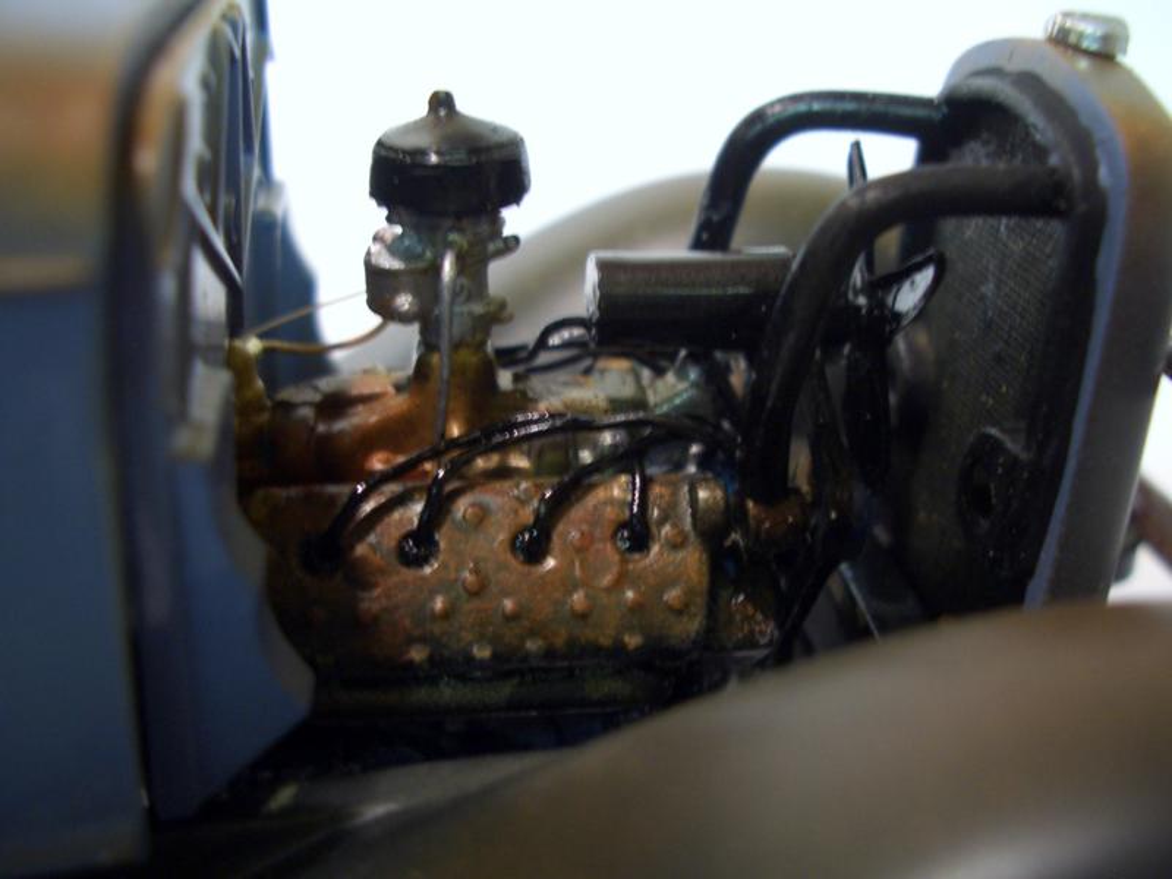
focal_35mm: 41
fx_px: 1388
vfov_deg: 35.1
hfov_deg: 45.8
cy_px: 440
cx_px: 586
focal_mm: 6.8
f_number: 2.8
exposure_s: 1/8
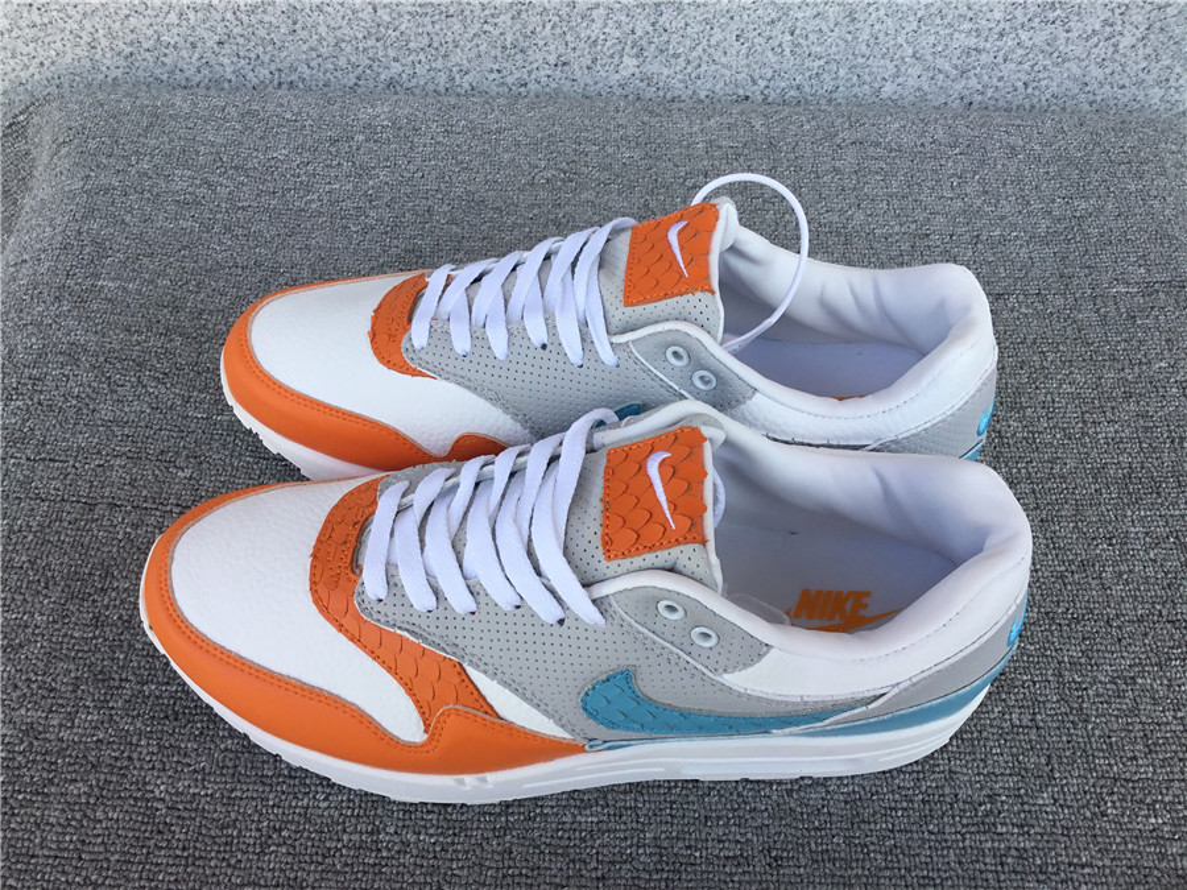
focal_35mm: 31
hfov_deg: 58.4
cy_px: 445
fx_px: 1063
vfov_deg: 45.4
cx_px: 594
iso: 25
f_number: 2.4
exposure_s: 1/364
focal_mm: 3.3
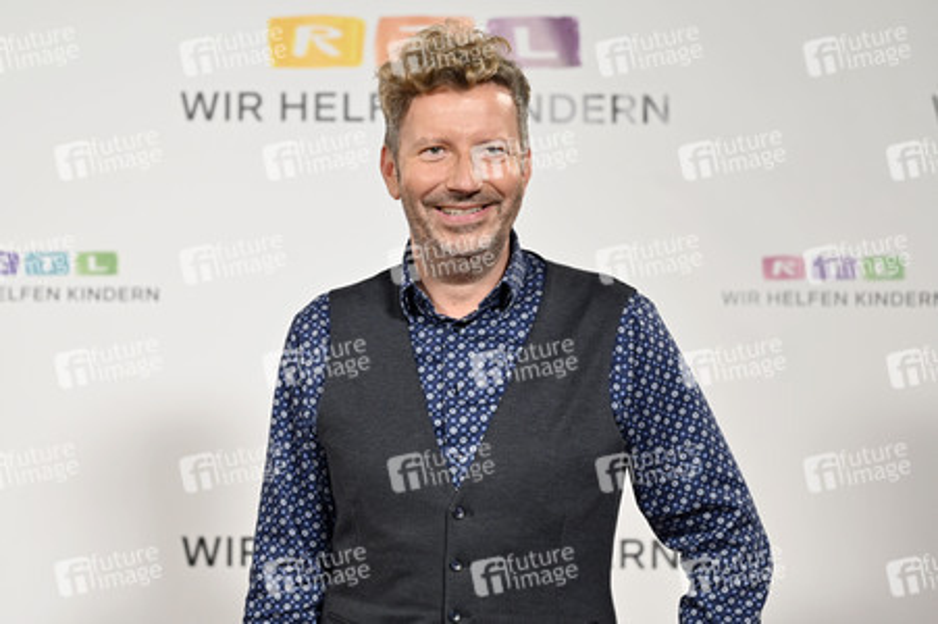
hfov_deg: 21.9
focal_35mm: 93
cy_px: 312
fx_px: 2421
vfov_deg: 14.7
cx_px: 469
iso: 1000
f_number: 2.8
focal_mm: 93
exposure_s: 1/320
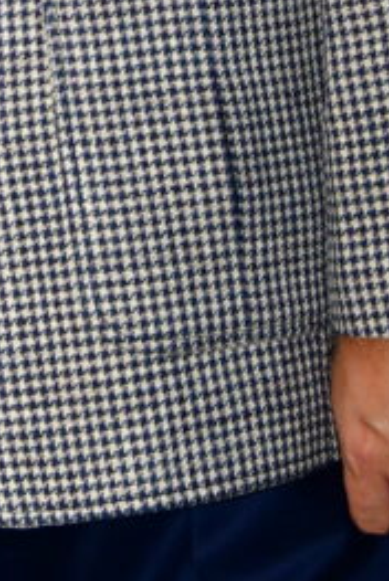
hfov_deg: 6.4
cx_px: -376
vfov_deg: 9.4
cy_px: -356
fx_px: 3395
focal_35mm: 210
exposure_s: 1/250
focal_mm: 48
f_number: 5.6
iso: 3200
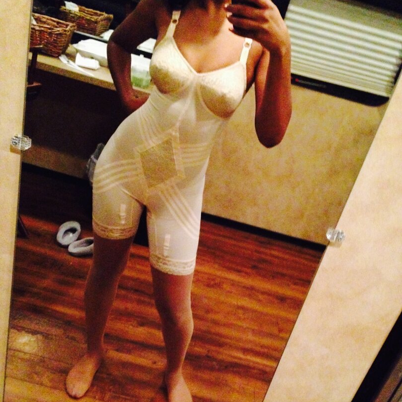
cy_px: 242
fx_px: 512
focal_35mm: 39
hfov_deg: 42.8
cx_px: 201
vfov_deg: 42.6
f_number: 2.4
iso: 800
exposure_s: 1/15
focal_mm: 4.12
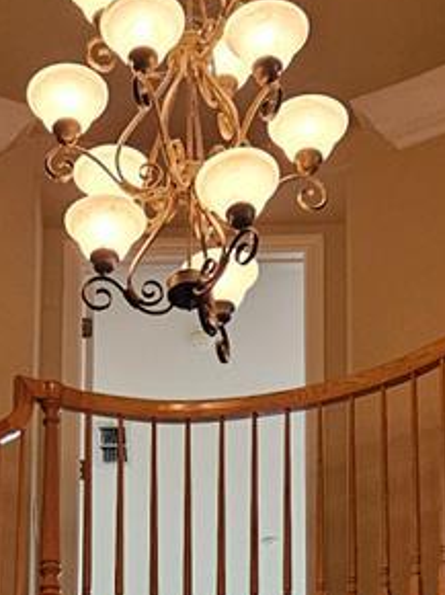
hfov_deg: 12.4
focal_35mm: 119
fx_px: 2043
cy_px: 1147
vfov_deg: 14.2
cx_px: 81
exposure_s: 1/120
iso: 250
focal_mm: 5.4
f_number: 1.8
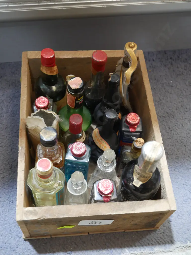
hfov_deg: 34.4
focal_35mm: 42
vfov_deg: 44.8
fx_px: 309
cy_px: 128
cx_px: 96
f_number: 4.6
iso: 1600
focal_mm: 21
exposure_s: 1/60
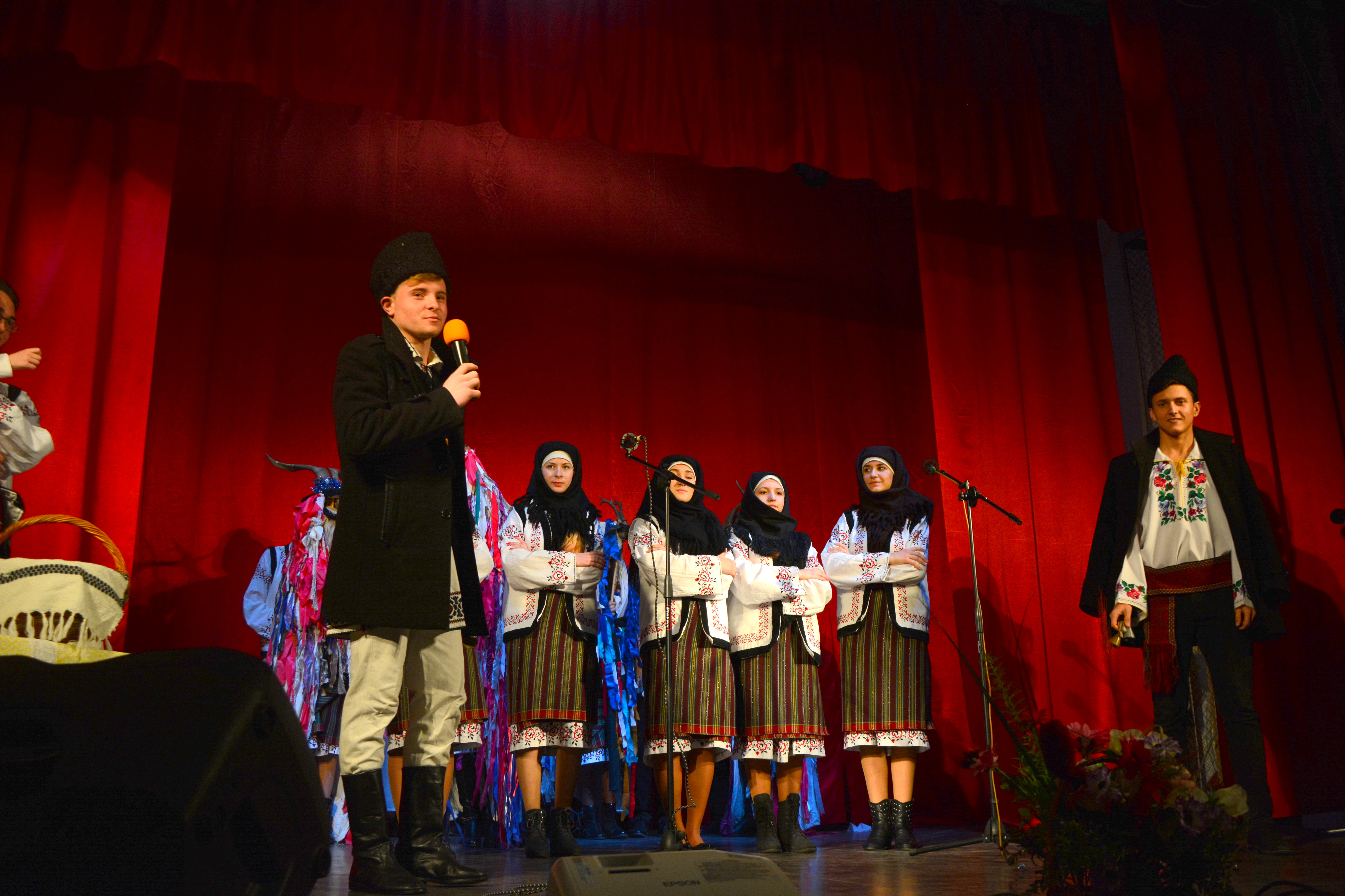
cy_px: 448
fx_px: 1233
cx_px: 672
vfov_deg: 40.0
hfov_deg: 57.2
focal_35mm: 33
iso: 500
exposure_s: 1/80
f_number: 5.6
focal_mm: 22
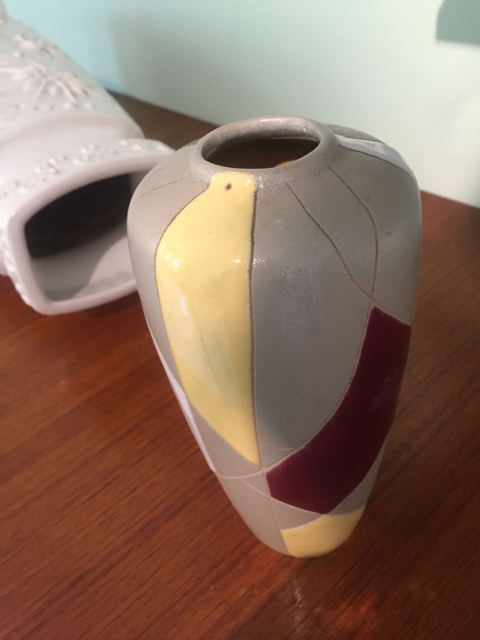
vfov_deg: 61.7
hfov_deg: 48.2
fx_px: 536
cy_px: 320
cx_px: 240
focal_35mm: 29
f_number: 2.2
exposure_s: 1/33
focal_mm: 4.15
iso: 200
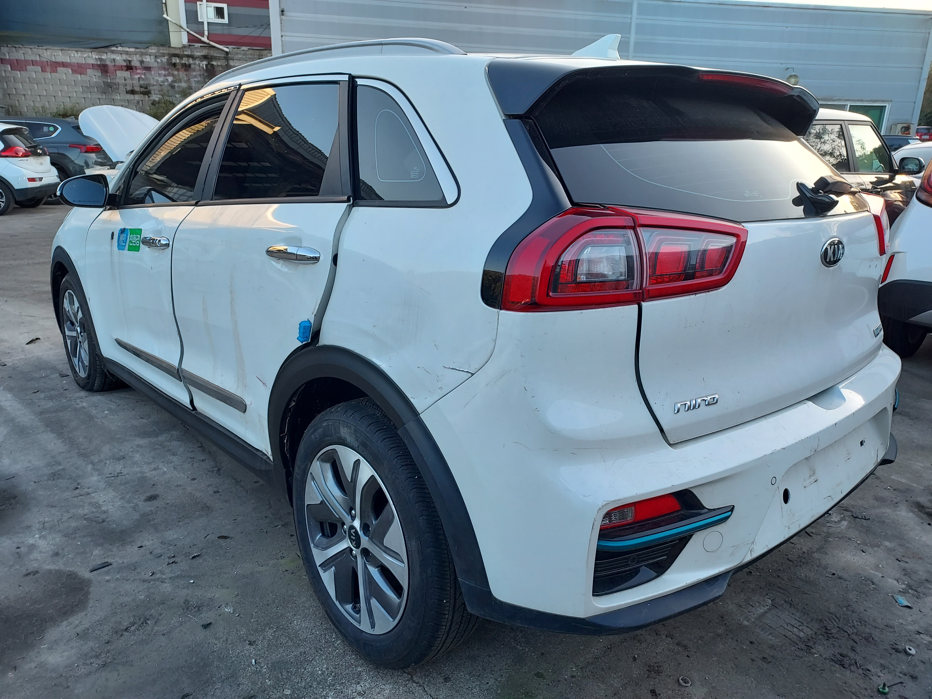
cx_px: 466
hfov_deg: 71.6
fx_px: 646
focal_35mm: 24
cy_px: 350
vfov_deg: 56.8
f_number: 1.8
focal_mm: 4.6
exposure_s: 1/156
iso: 40
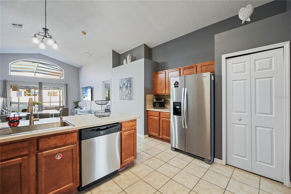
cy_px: 97
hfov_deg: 104.3
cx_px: 146
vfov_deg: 81.2
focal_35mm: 14
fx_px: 113
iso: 100
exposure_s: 3.2
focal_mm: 14
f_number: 8
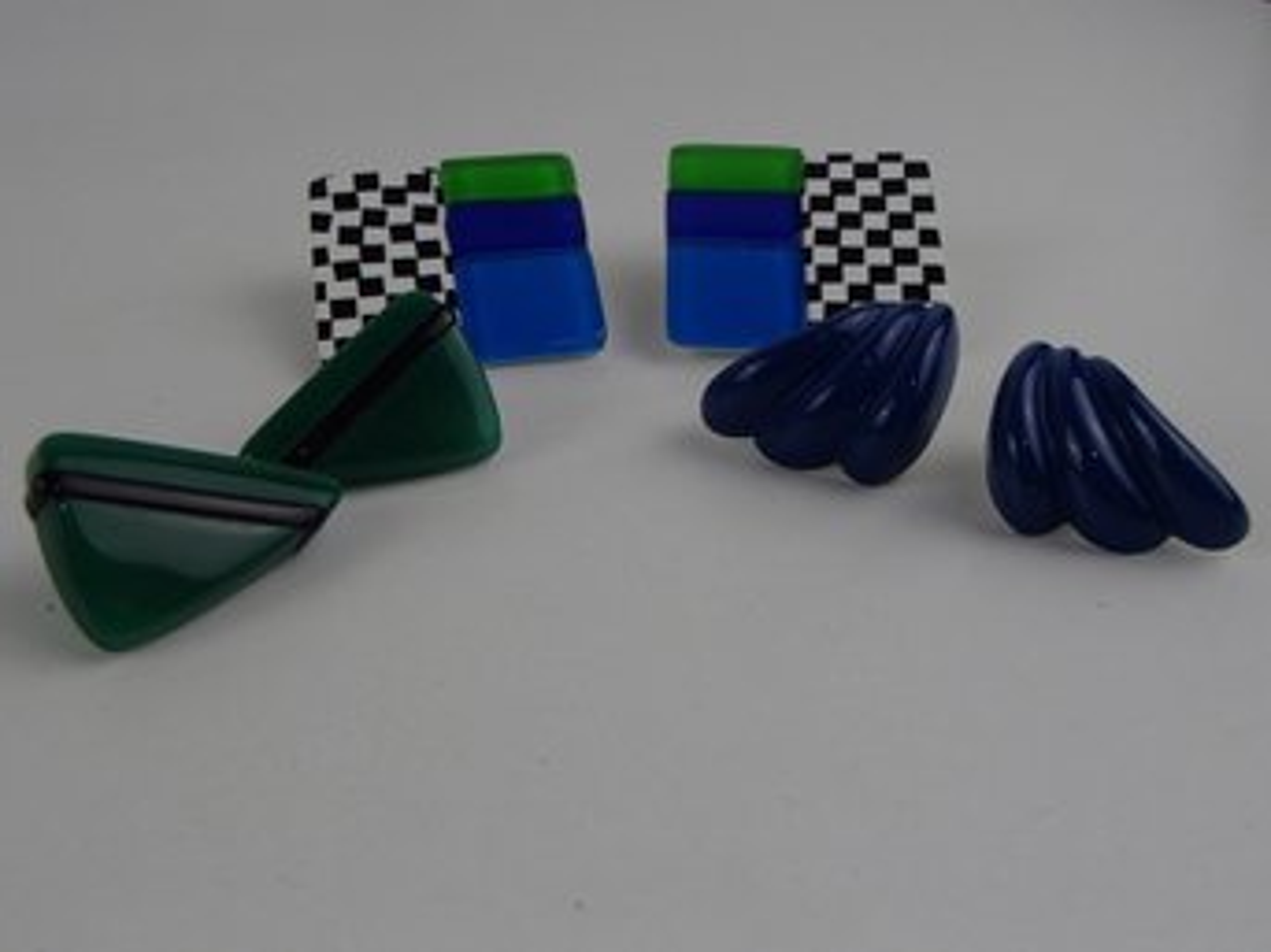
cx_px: 636
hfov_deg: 50.2
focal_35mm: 37
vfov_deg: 38.6
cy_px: 476
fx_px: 1358
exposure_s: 1/160
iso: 160
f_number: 4.7
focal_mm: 6.64
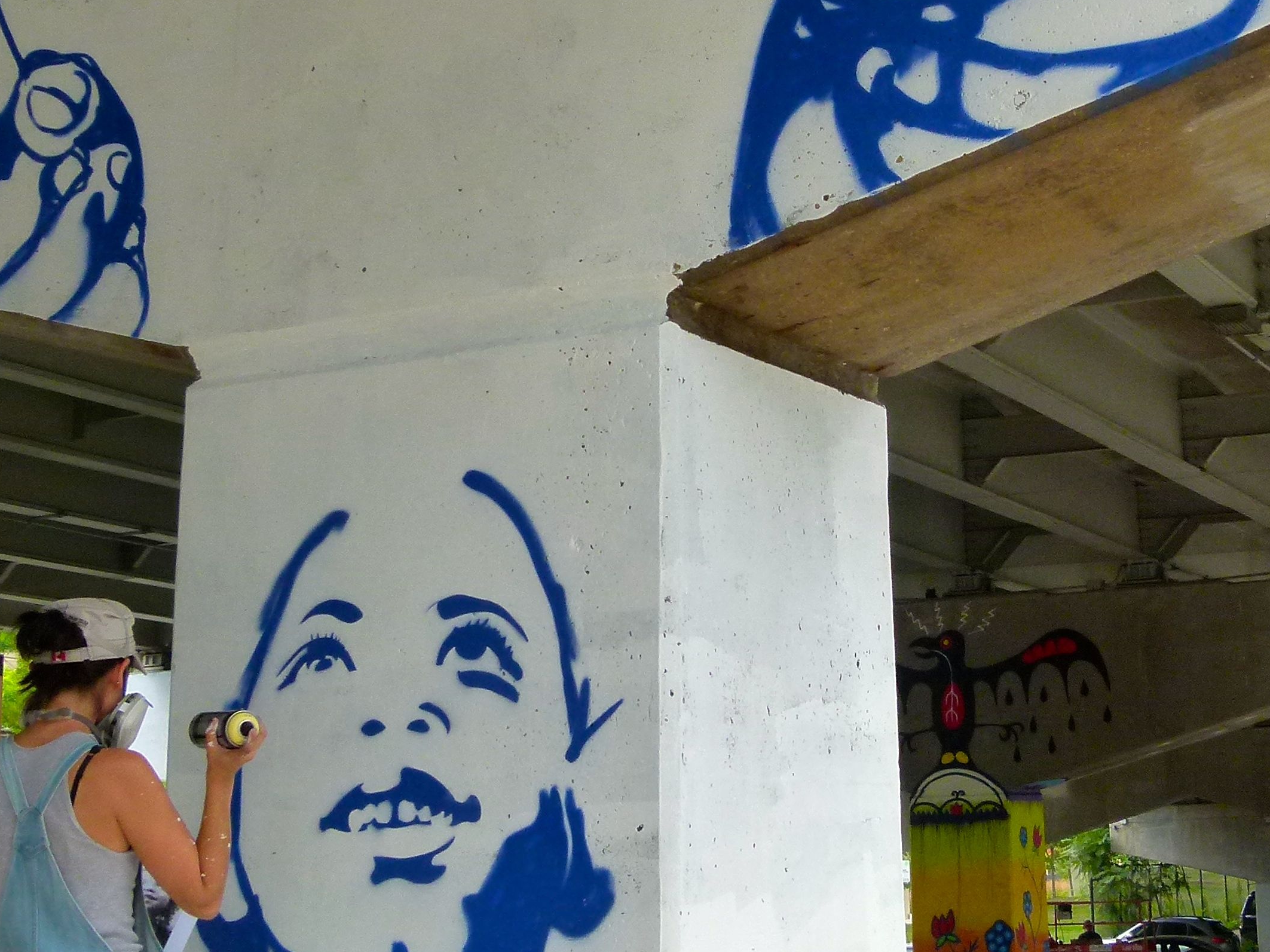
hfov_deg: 31.1
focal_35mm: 61
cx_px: 968
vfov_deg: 24.0
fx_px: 2238
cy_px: 359
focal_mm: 5.4
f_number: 4
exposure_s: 1/125
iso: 160
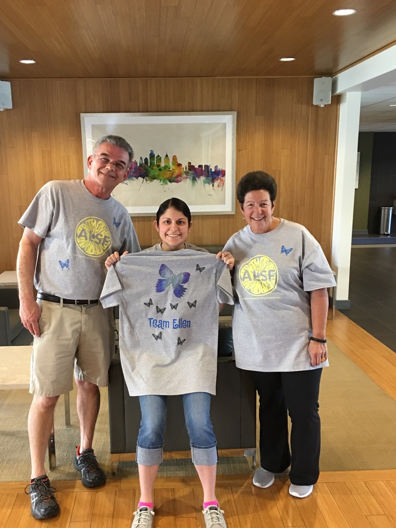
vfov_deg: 55.3
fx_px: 503
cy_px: 290
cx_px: 173
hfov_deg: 42.9
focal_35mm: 33
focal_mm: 4.15
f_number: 2.2
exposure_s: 1/15
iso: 100
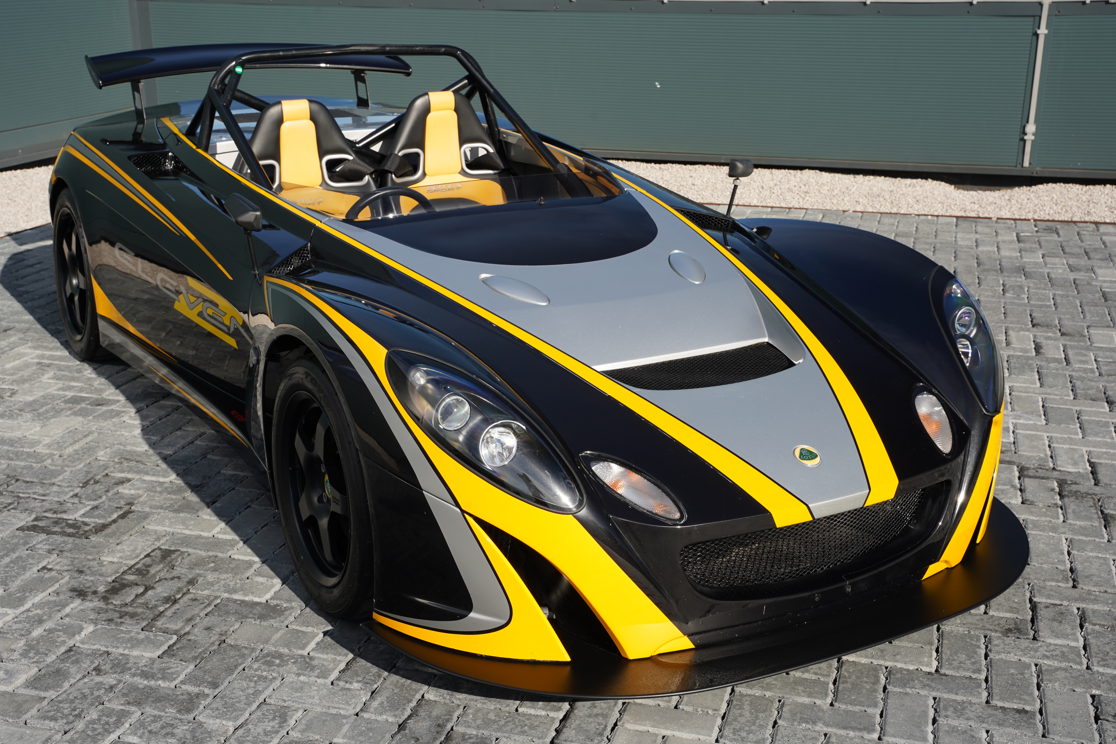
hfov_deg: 44.2
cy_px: 372
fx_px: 1373
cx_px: 558
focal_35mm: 44
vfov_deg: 30.3
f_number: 11
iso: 125
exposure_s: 1/80
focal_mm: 44.3
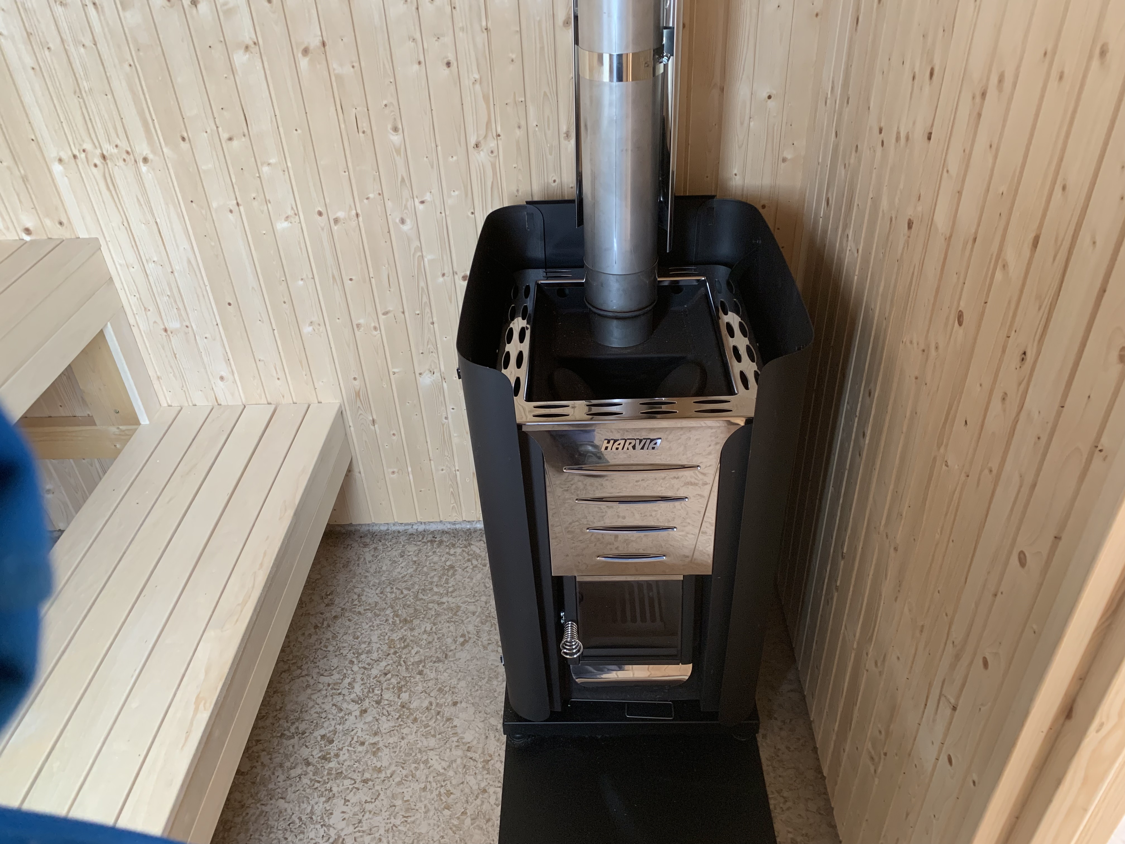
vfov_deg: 53.1
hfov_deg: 67.3
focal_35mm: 26
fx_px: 845
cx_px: 562
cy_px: 422
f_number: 1.8
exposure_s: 1/60
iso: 200
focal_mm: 4.25
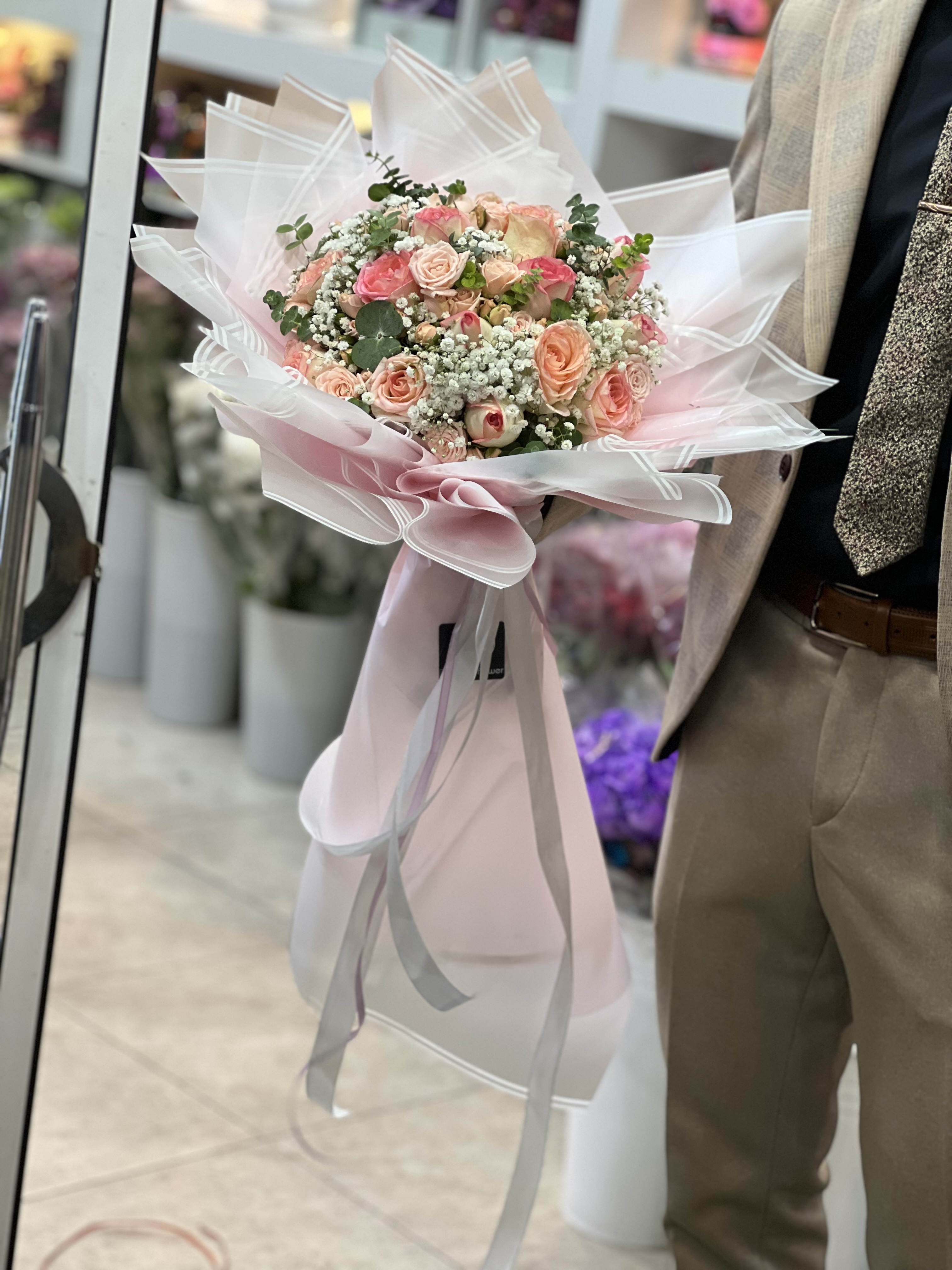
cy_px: 635
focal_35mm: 77
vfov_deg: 25.3
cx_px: 476
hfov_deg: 19.1
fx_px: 2824
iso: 200
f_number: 2.8
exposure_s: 1/33
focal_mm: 9
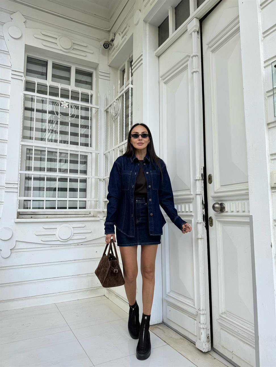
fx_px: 255
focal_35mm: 24
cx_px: 138
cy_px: 184
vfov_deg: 71.6
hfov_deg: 56.8
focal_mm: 6.76
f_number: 1.78
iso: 80
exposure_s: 1/730
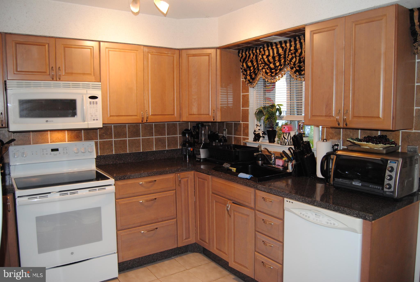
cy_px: 141
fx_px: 316
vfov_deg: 48.1
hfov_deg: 67.3
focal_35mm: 27
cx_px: 210
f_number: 4
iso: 400
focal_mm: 18
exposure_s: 1/60
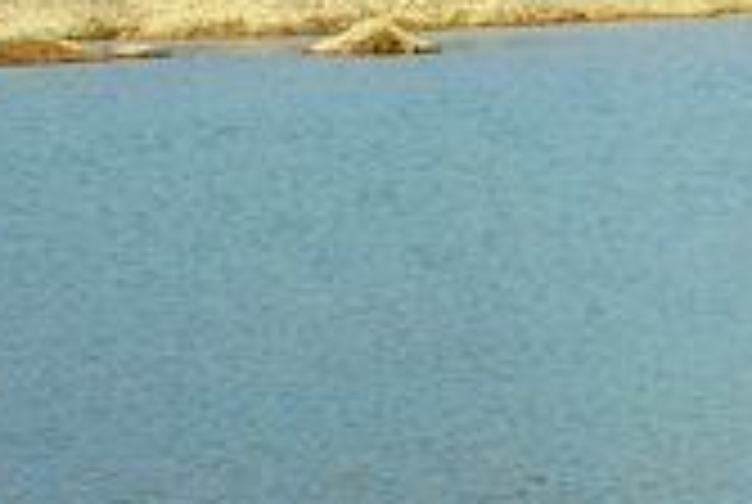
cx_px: 1153
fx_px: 7198
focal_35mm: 344
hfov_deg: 5.9
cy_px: -428
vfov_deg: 4.0
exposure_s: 1/250
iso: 100
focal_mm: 55
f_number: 8
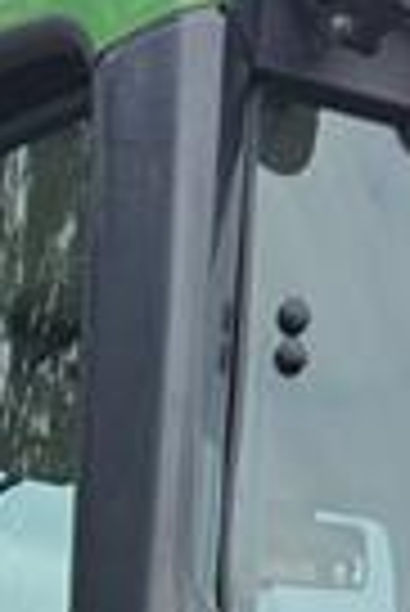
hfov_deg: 9.9
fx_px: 2300
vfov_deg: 12.6
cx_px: 568
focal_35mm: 135
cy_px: 1364
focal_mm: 5.4
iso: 25
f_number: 1.8
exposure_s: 1/728
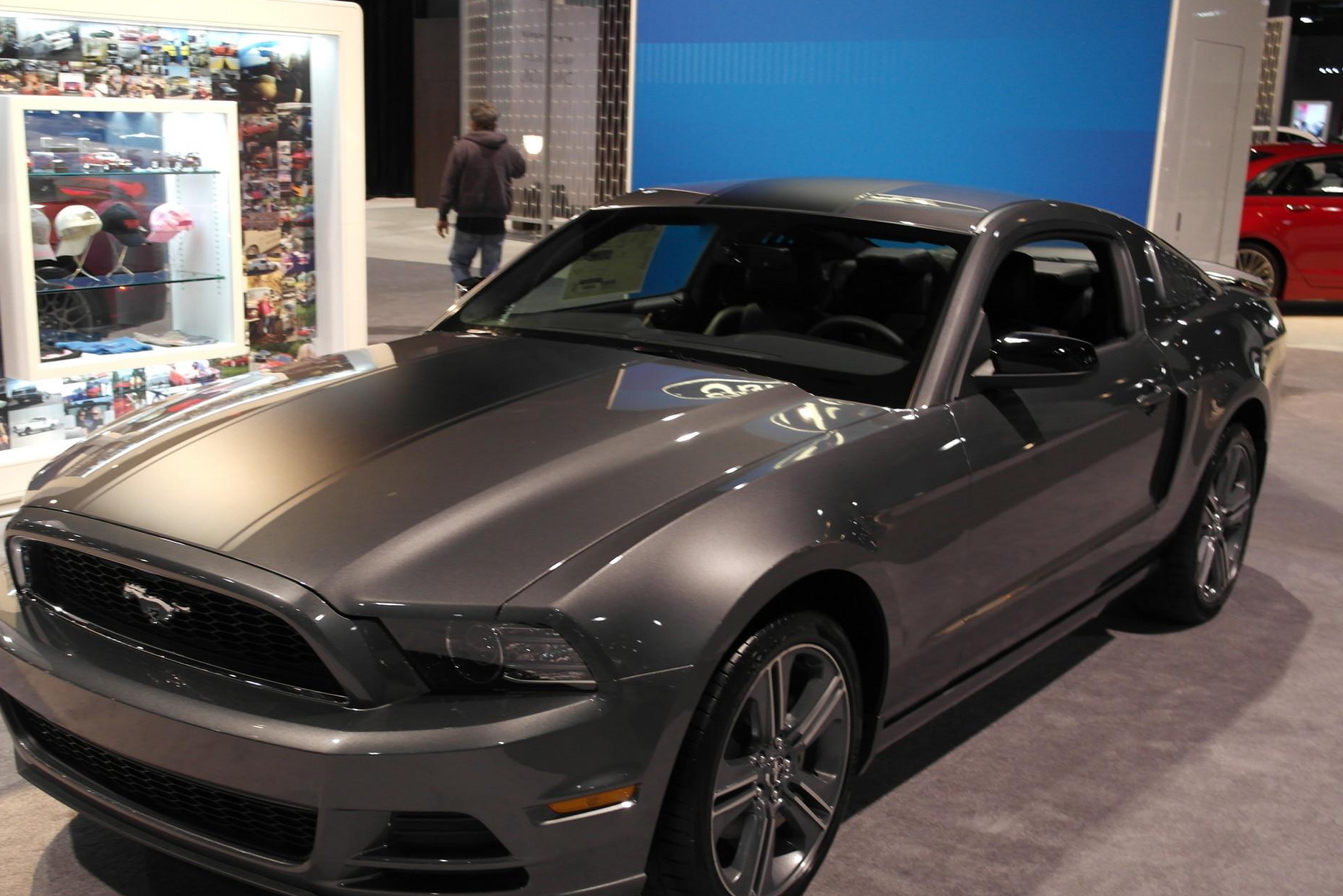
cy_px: 521
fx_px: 1492
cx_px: 589
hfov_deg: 48.3
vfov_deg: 33.3
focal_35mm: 40
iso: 400
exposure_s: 1/50
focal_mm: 20
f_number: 3.5
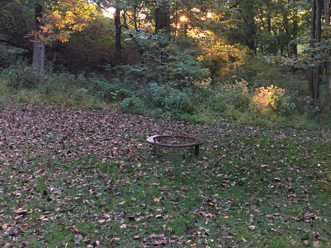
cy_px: 70
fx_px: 421
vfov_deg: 32.4
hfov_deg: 42.9
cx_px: 183
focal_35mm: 44
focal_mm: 4.15
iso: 80
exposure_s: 1/15
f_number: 2.2
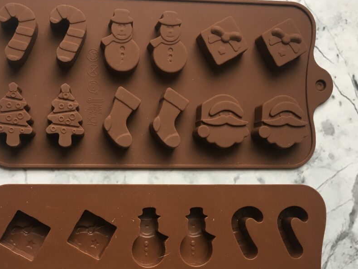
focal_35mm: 44
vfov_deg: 32.5
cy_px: 185
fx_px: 455
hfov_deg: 42.7
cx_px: 138
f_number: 2.2
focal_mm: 4.15
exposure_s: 1/30
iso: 32
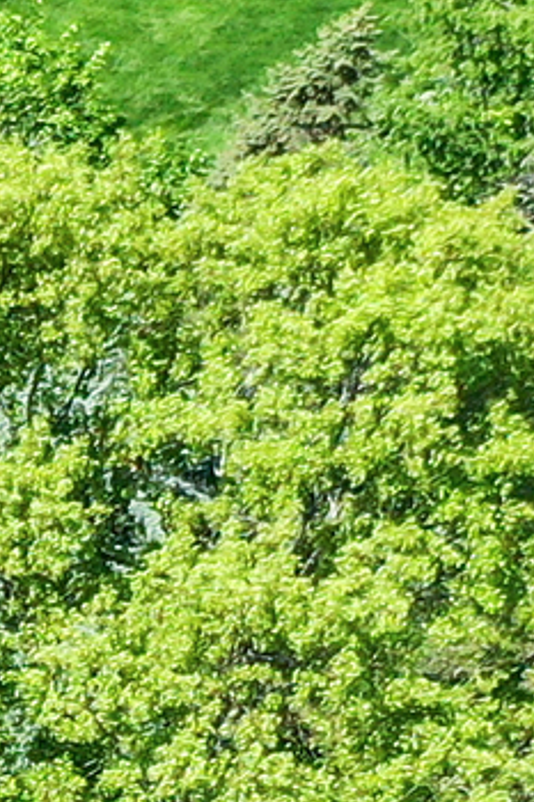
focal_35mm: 246
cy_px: 1439
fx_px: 5478
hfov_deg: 4.7
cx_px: -2182
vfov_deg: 8.1
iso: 100
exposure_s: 1/320
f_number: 5
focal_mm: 10.26
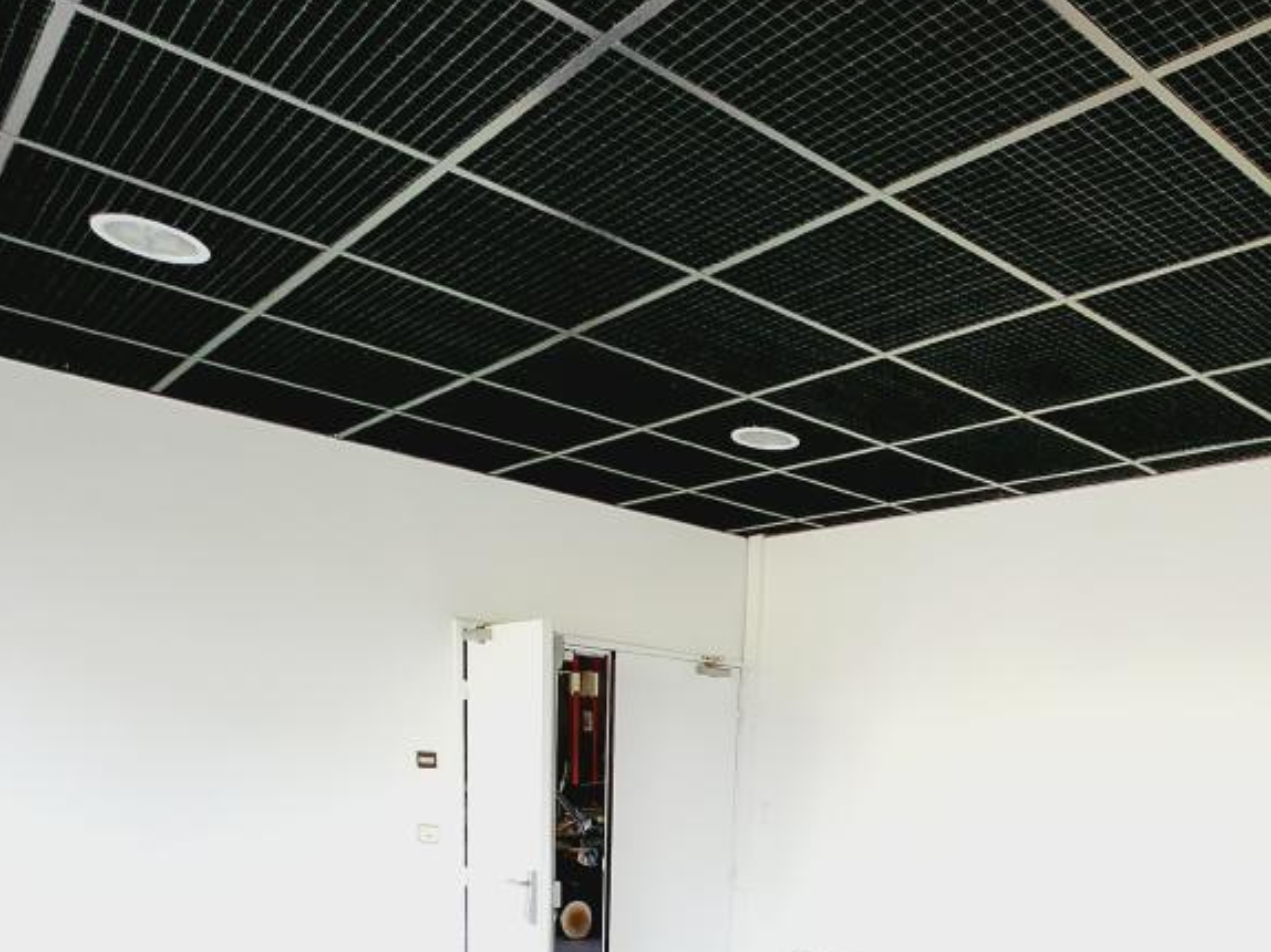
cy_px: 965
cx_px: 917
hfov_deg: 59.1
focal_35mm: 29
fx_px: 1064
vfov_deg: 41.5
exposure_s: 1/50
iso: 100
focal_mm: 1.74
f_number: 2.2
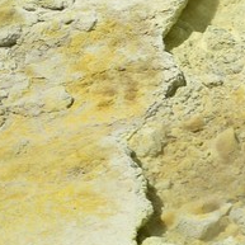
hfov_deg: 8.0
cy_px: -148
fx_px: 1353
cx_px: 858
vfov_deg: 10.0
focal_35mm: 169
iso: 200
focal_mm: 24
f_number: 16
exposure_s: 1/320
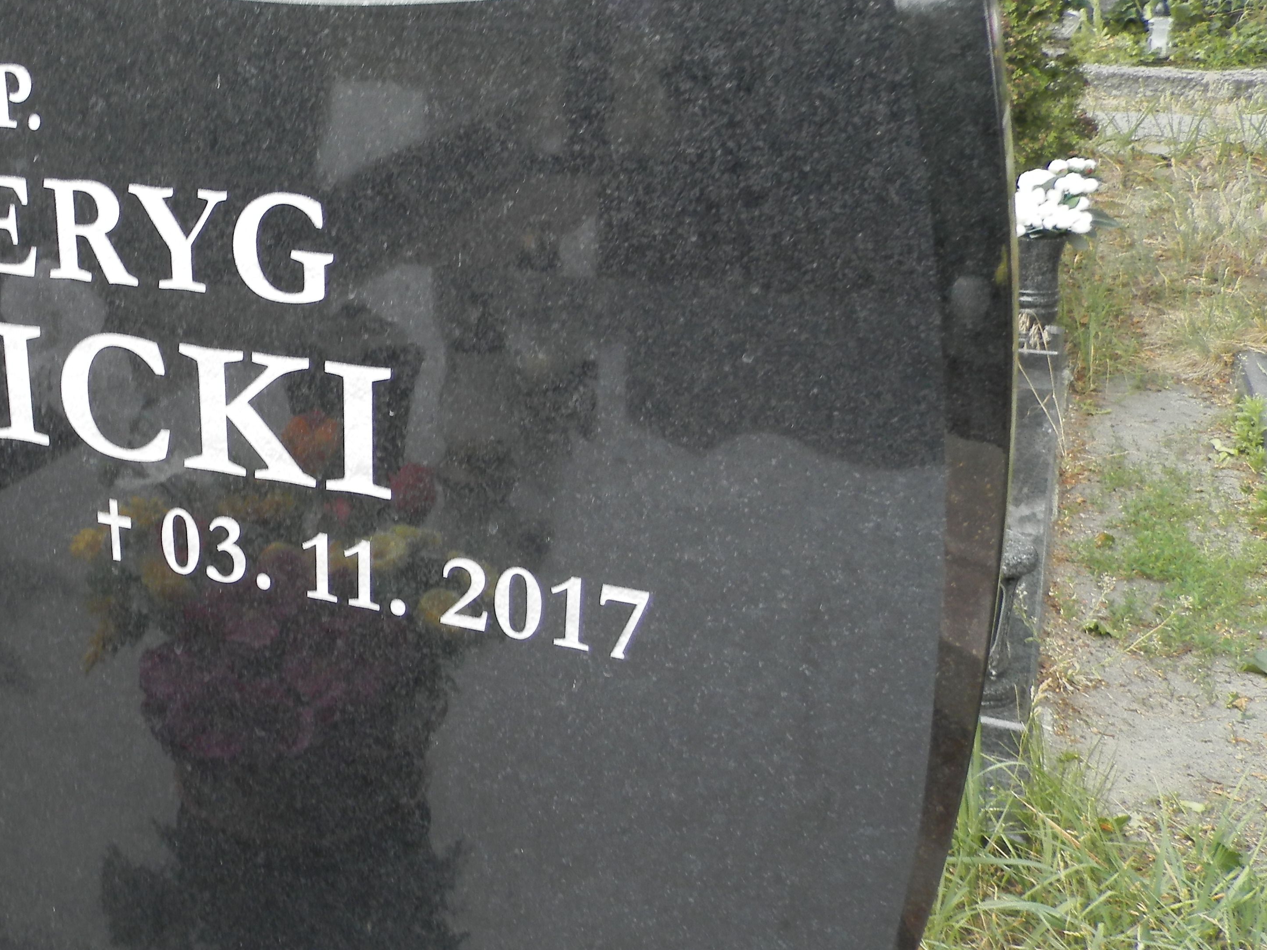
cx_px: 260
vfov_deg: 35.9
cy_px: 425
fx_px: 1464
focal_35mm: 40
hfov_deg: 44.6
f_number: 3.1
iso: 80
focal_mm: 4.5
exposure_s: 1/50
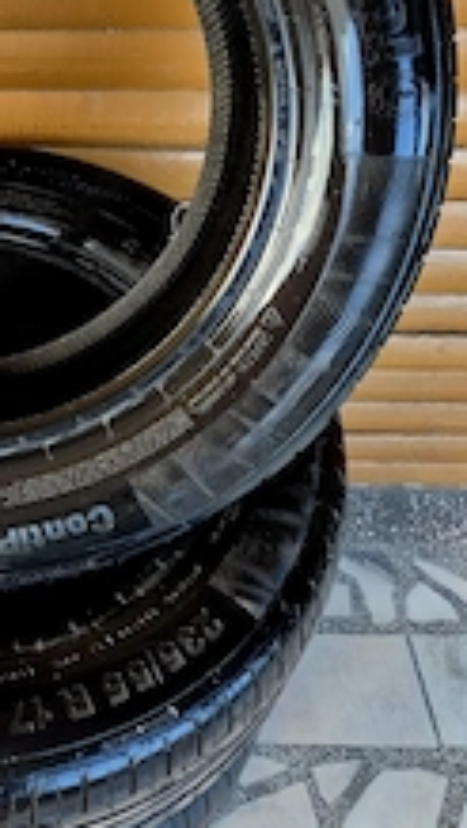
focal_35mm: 46
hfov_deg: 24.0
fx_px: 1010
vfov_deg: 43.9
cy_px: 277
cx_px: -68
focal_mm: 5.4
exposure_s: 1/182
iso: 125
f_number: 1.8
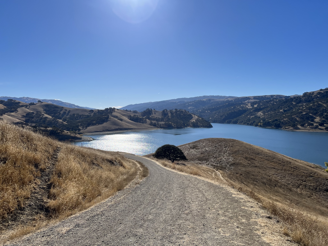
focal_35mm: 26
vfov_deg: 53.1
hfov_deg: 67.3
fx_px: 246
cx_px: 164
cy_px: 123
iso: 50
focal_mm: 5.7
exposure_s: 1/8696
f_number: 1.5
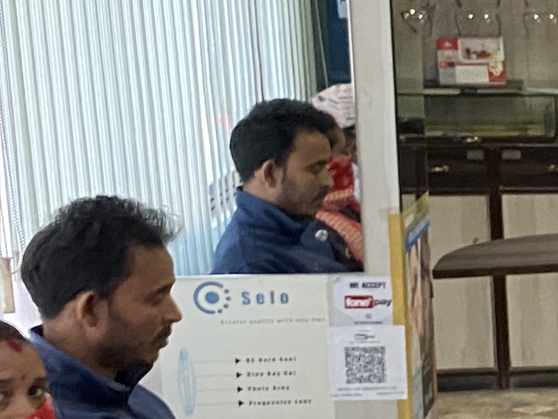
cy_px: 319
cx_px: 1303
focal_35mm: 130
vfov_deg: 11.4
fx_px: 2096
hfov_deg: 12.3
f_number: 1.8
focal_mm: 4.25
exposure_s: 1/60
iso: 200
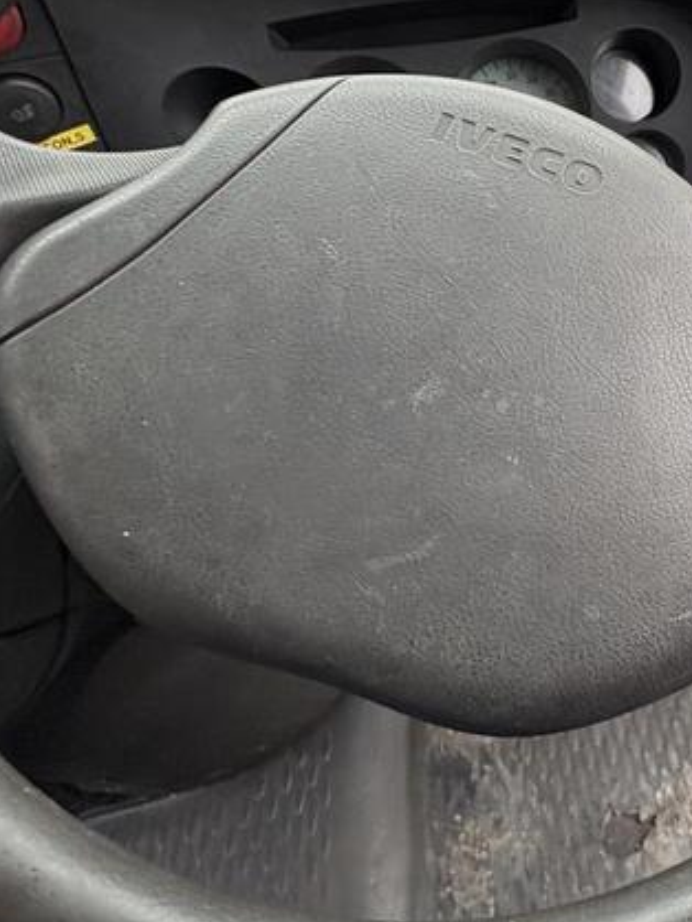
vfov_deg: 59.1
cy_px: 342
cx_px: 617
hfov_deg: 43.0
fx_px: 799
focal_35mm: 30
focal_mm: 2.22
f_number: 2.2
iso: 200
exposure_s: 1/99
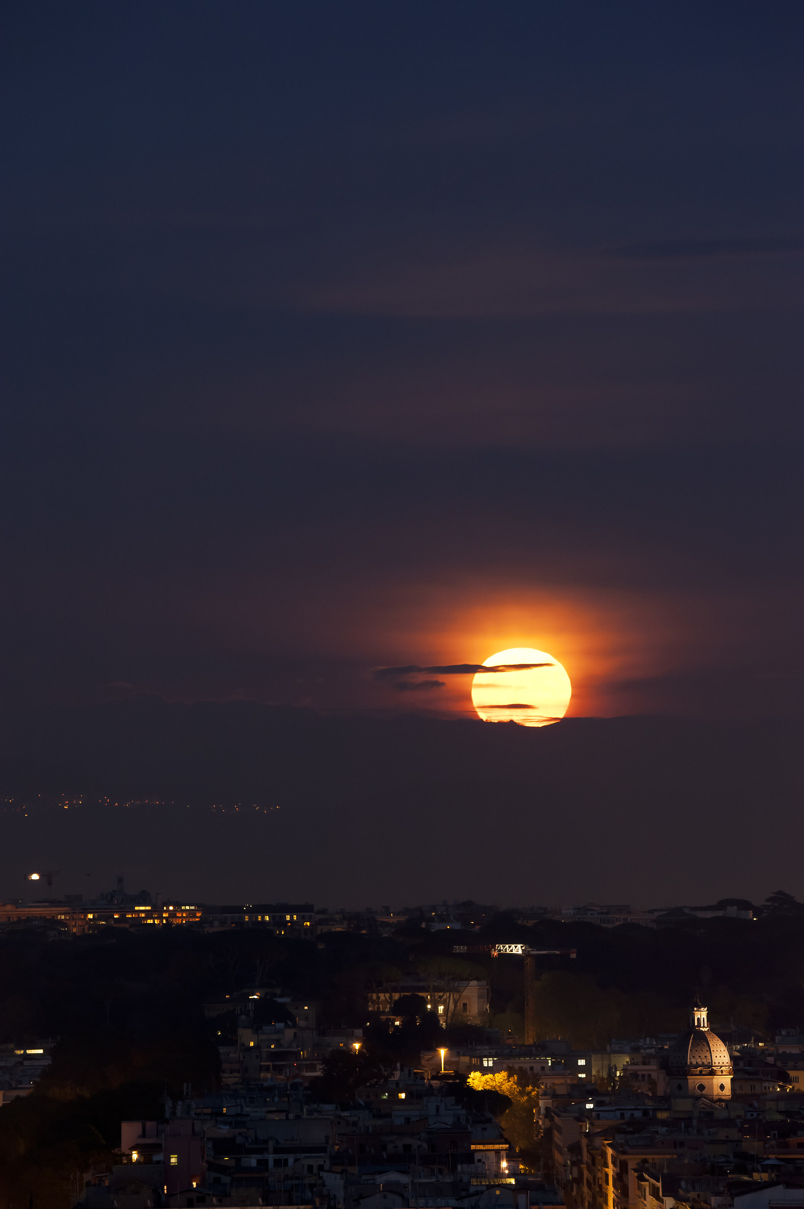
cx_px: 402
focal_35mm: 300
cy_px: 604
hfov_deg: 4.6
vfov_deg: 6.9
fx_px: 10067
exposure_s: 1
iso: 1000
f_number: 9
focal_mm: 300
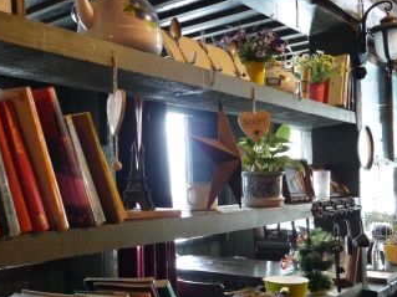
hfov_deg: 41.4
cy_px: 171
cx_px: 123
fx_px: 516
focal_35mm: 45
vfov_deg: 32.1
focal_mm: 16
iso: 1600
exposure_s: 1/13
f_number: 4
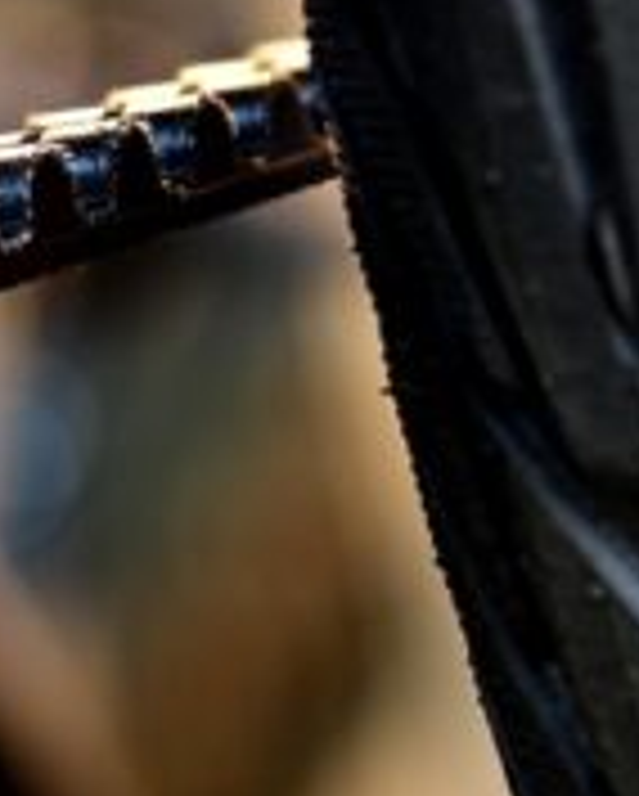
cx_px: -198
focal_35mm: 297
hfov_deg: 5.2
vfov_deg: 6.5
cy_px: 241
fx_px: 7009
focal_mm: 70
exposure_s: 1/50
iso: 1000
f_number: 5.6
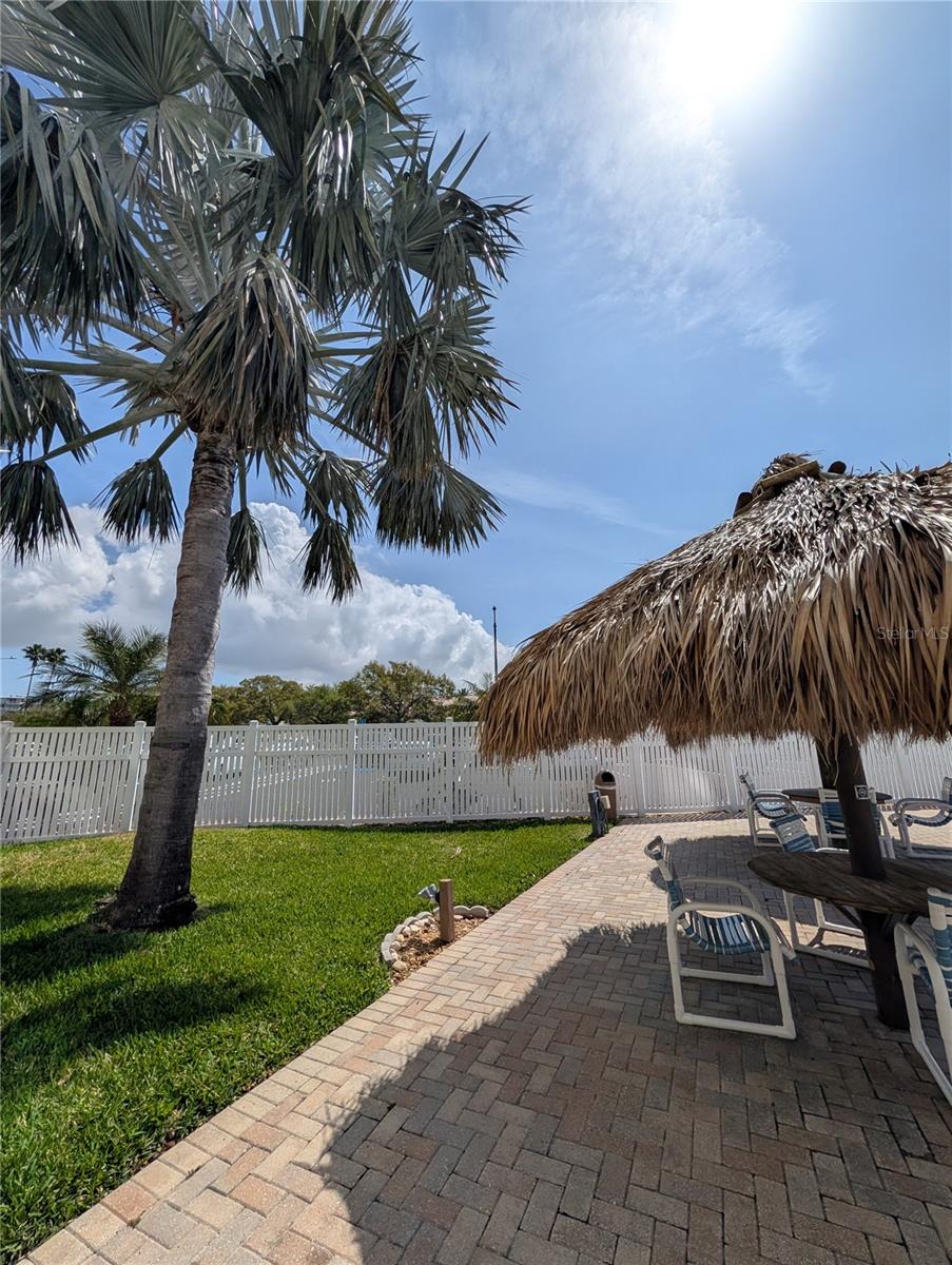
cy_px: 632
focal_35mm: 12
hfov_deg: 94.6
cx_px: 476
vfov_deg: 110.5
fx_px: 439
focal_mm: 2.02
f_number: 1.7
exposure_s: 1/9804
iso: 61
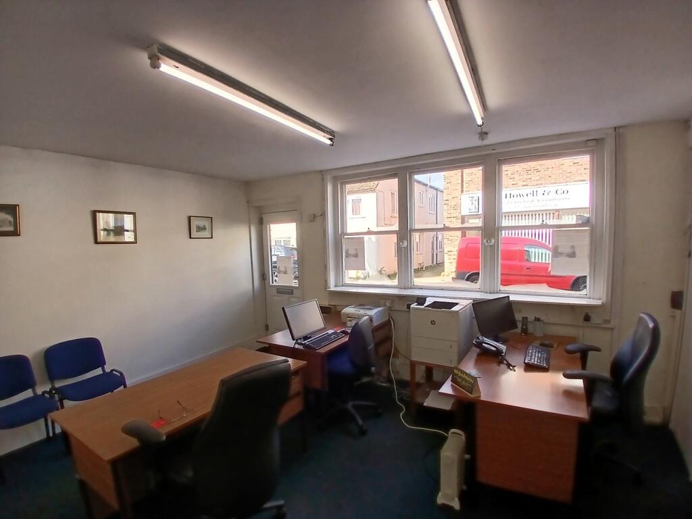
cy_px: 260
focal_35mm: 17
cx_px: 346
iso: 50
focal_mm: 1.4
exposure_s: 1/165
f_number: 2.2
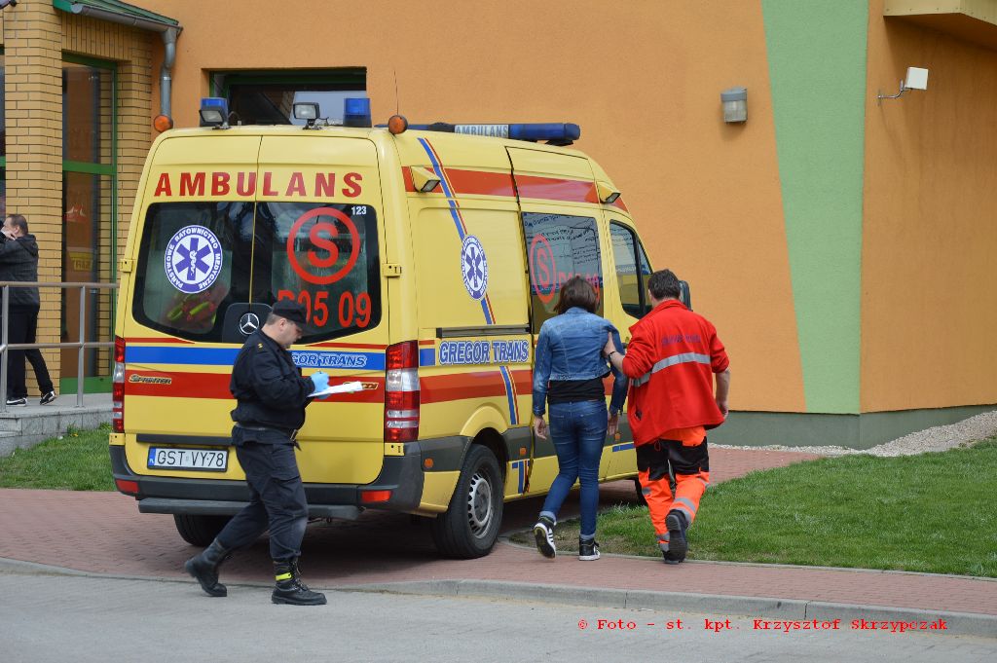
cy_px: 332
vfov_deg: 13.8
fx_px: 2739
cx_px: 498
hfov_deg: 20.6
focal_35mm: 99
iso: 100
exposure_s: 1/160
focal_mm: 66
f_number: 6.3
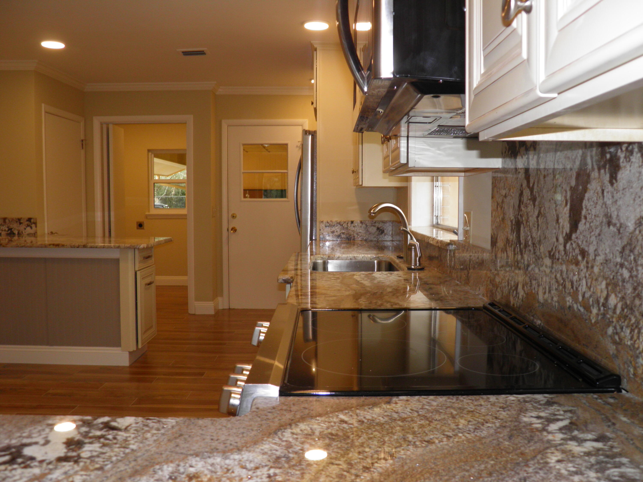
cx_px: 322
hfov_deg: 60.0
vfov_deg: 46.8
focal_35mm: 30
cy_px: 241
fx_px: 557
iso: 100
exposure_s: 1/40
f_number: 3
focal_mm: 5.5
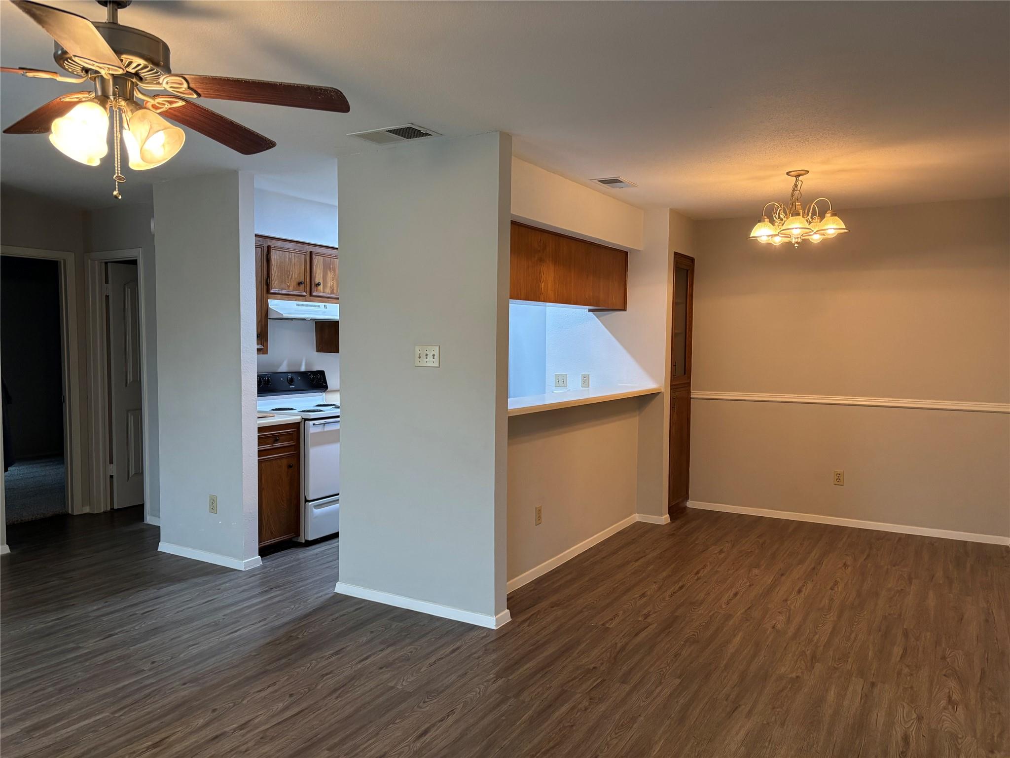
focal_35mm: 26
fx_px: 759
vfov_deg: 53.1
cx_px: 505
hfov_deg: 67.3
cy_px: 379
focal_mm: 5.96
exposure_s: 1/60
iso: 250
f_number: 1.6
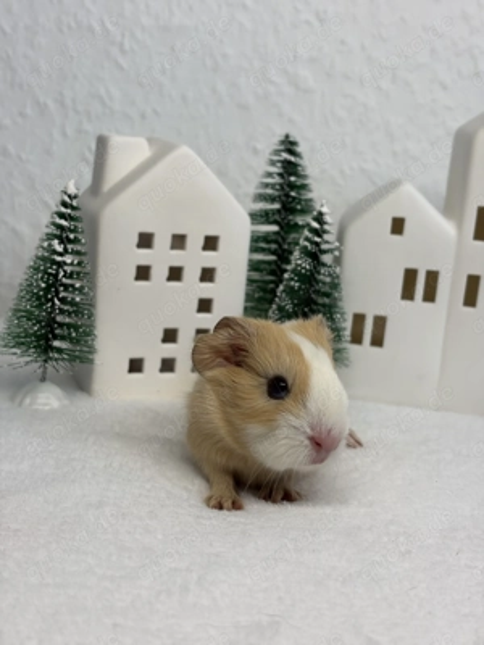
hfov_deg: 28.0
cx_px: 242
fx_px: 969
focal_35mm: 52
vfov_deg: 36.8
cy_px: 322
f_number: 1.6
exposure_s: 1/100
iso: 25
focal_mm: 5.96
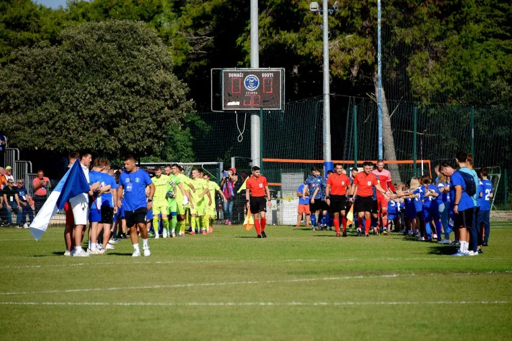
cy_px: 170
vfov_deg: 6.0
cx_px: 256
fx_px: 3272
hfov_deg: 8.9
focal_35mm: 230
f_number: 5.6
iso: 400
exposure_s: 1/2000
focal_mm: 230
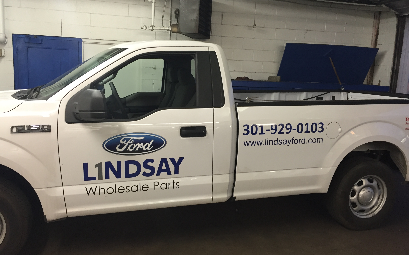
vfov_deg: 40.6
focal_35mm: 31
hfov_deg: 61.2
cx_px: 206
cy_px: 128
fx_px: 346
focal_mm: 4.15
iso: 100
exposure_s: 1/30
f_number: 2.2
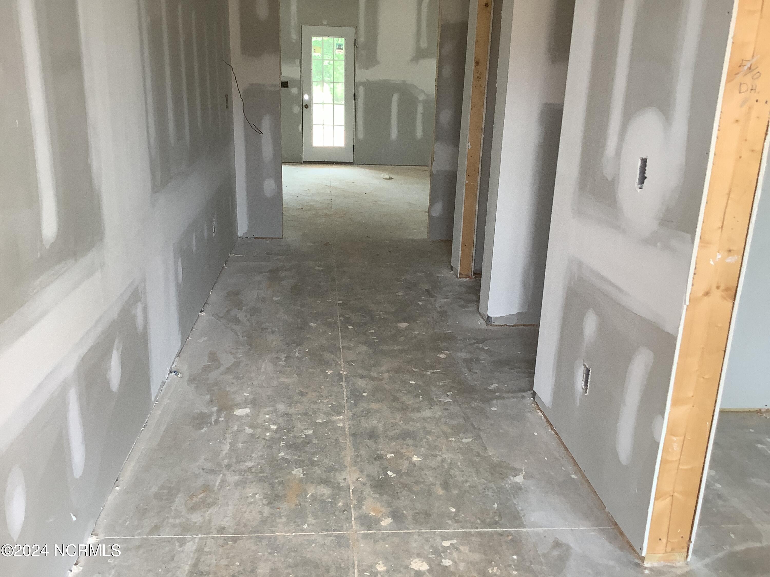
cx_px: 385
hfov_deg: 58.4
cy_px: 288
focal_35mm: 31
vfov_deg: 45.4
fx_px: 690
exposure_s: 1/50
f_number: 2.4
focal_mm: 3.3
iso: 64
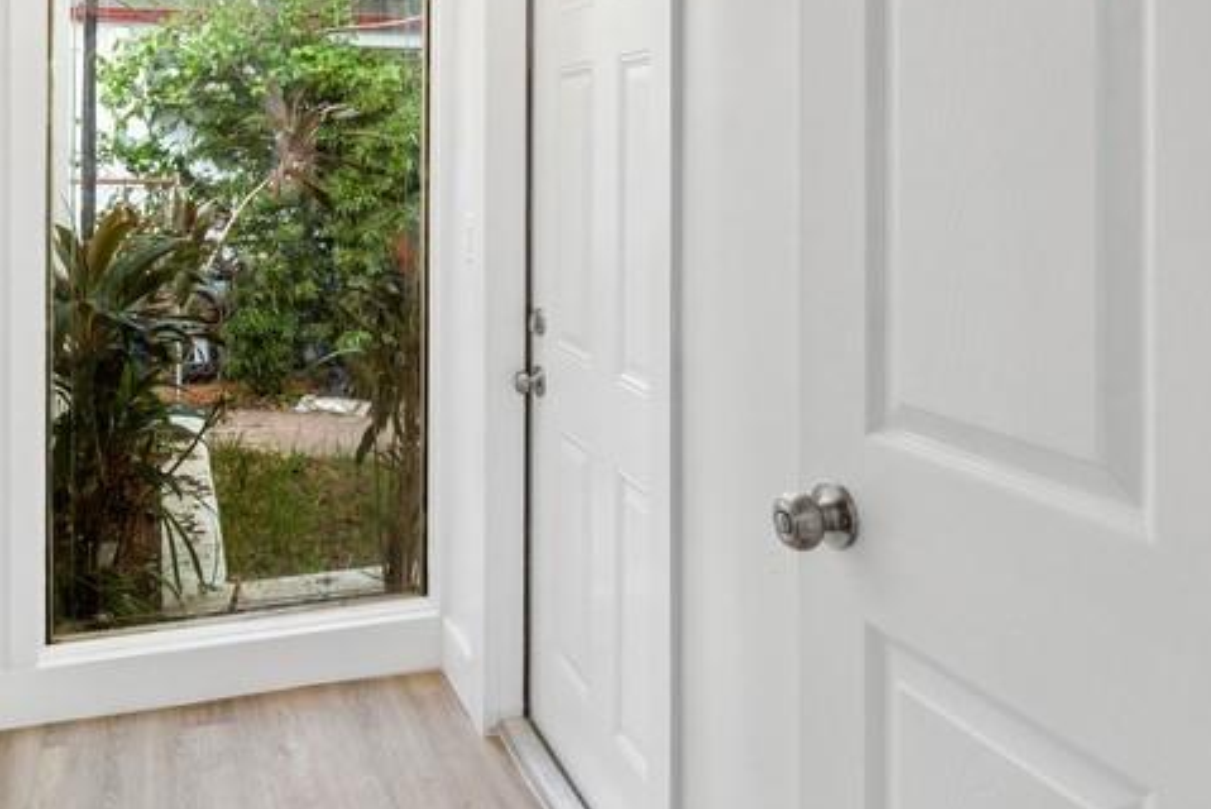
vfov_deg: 43.2
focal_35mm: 30
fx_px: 1010
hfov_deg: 61.4
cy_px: 281
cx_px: 484
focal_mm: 16
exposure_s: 1/10
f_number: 9
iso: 200
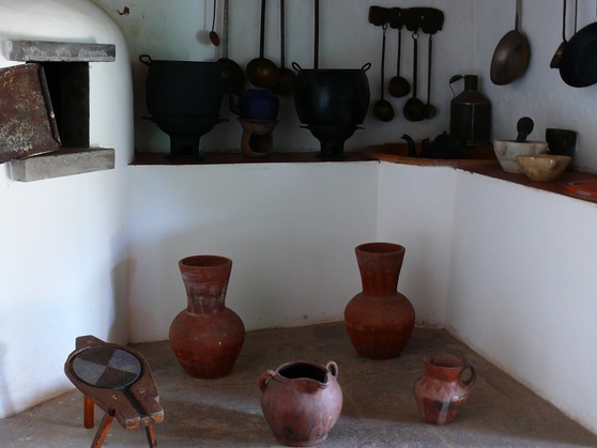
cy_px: 157
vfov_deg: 30.7
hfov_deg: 40.2
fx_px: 811
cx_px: 238
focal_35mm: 47
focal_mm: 7.4
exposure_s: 1/2.5
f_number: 4
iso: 100
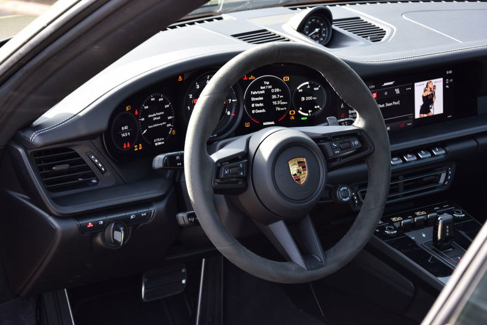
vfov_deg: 14.6
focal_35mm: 94
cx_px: 242
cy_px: 162
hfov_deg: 21.7
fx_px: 1272
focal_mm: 62
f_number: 5.3
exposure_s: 1/100
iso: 280
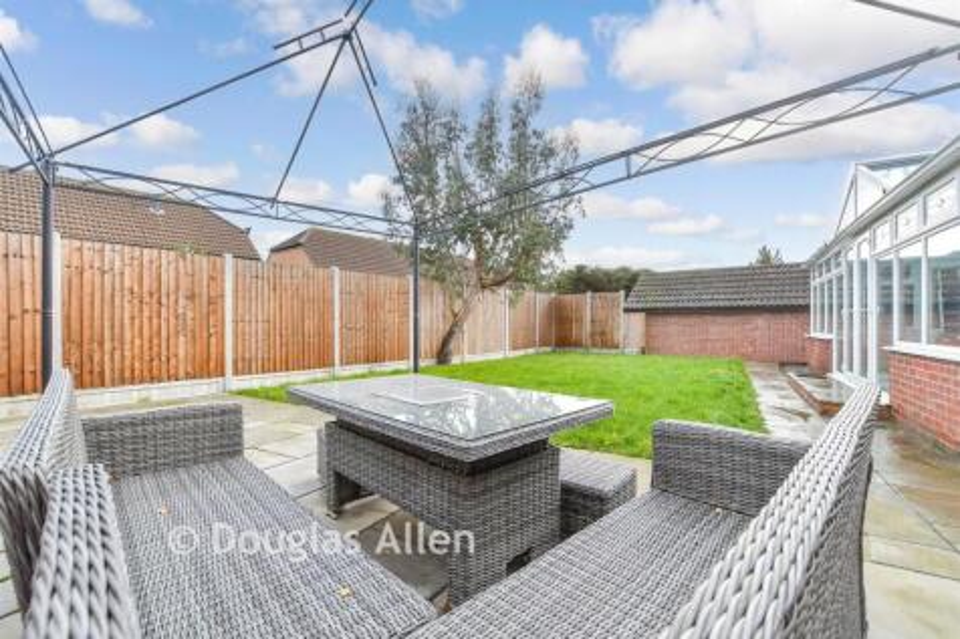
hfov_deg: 100.4
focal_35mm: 15
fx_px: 400
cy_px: 320
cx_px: 480
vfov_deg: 77.3
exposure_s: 1/30
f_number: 8
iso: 160
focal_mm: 10
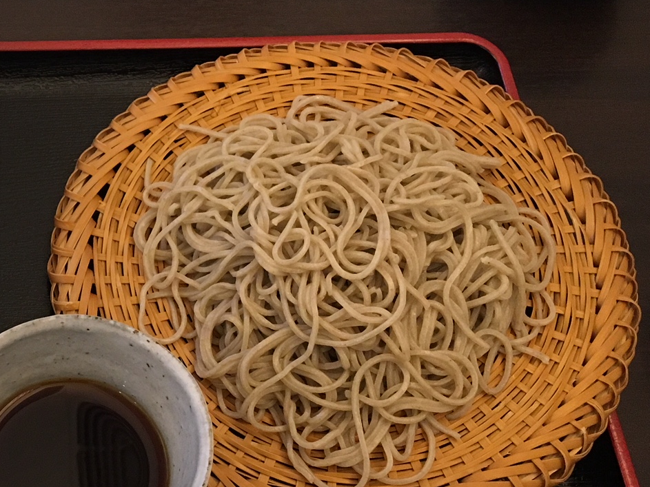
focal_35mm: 62
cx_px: 44
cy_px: 303
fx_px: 1164
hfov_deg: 29.7
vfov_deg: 23.6
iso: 125
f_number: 2.2
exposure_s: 1/30
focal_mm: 4.15
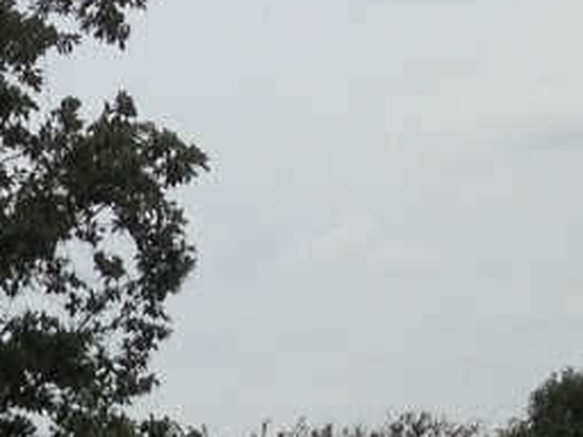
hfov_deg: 9.0
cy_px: 669
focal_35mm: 197
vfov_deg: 7.4
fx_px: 3318
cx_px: -818
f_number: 2.4
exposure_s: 1/1577
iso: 50
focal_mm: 4.28
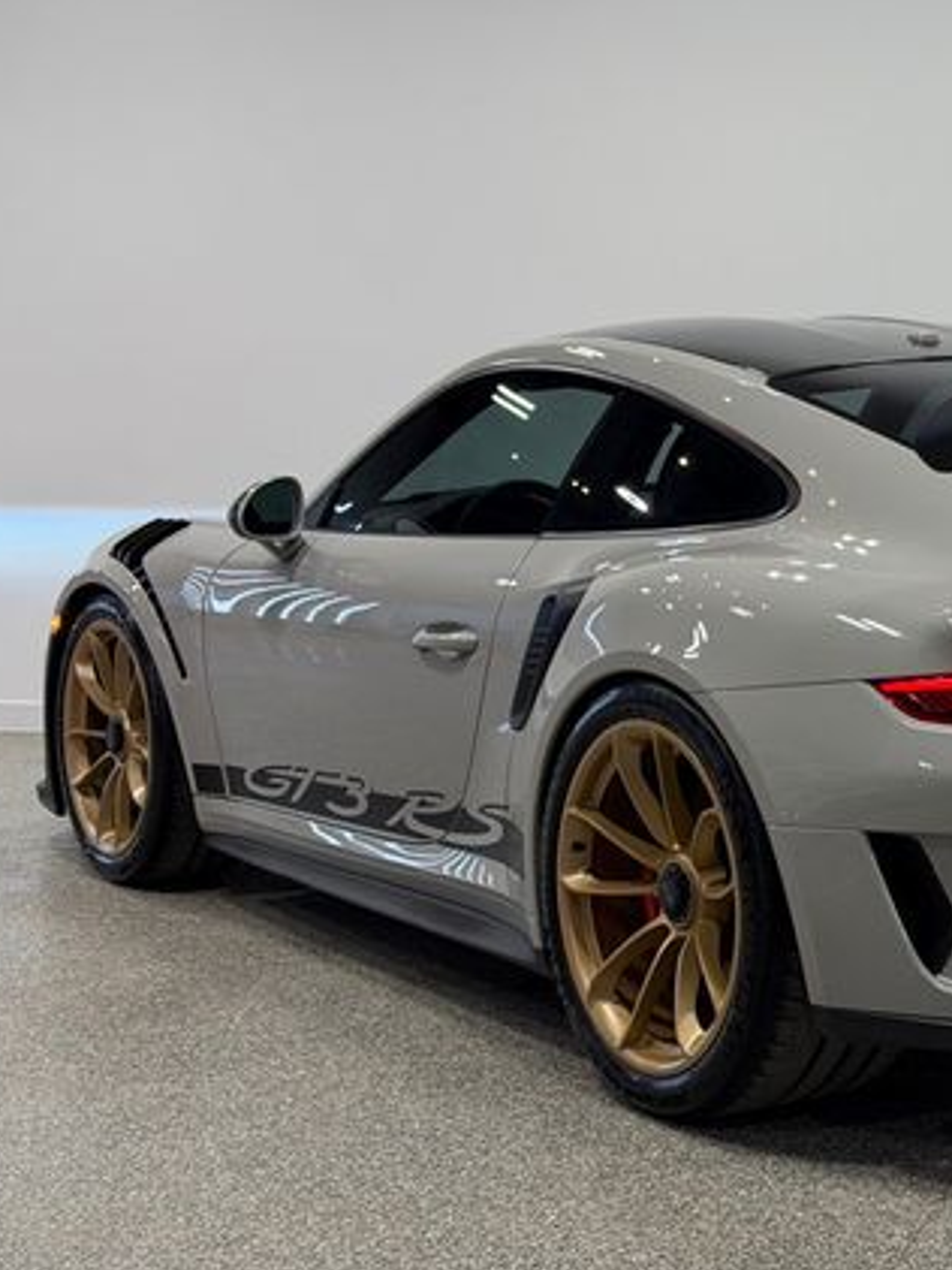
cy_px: 618
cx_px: 919
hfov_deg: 19.7
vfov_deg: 26.7
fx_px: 2675
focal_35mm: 73
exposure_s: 1/300
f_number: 1.78
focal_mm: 6.76
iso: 64
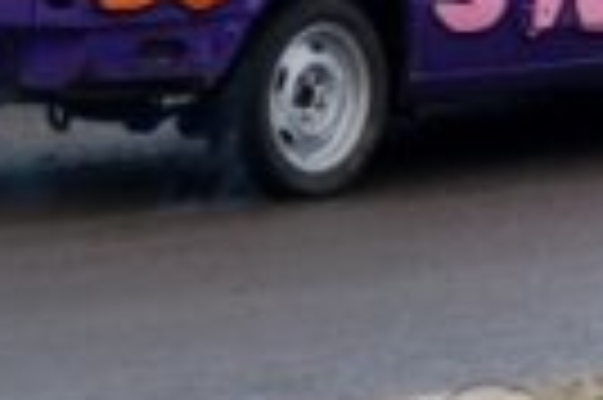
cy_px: -485
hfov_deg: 3.7
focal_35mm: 558
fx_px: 9335
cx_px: 806
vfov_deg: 2.4
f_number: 5.6
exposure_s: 1/640
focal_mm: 78
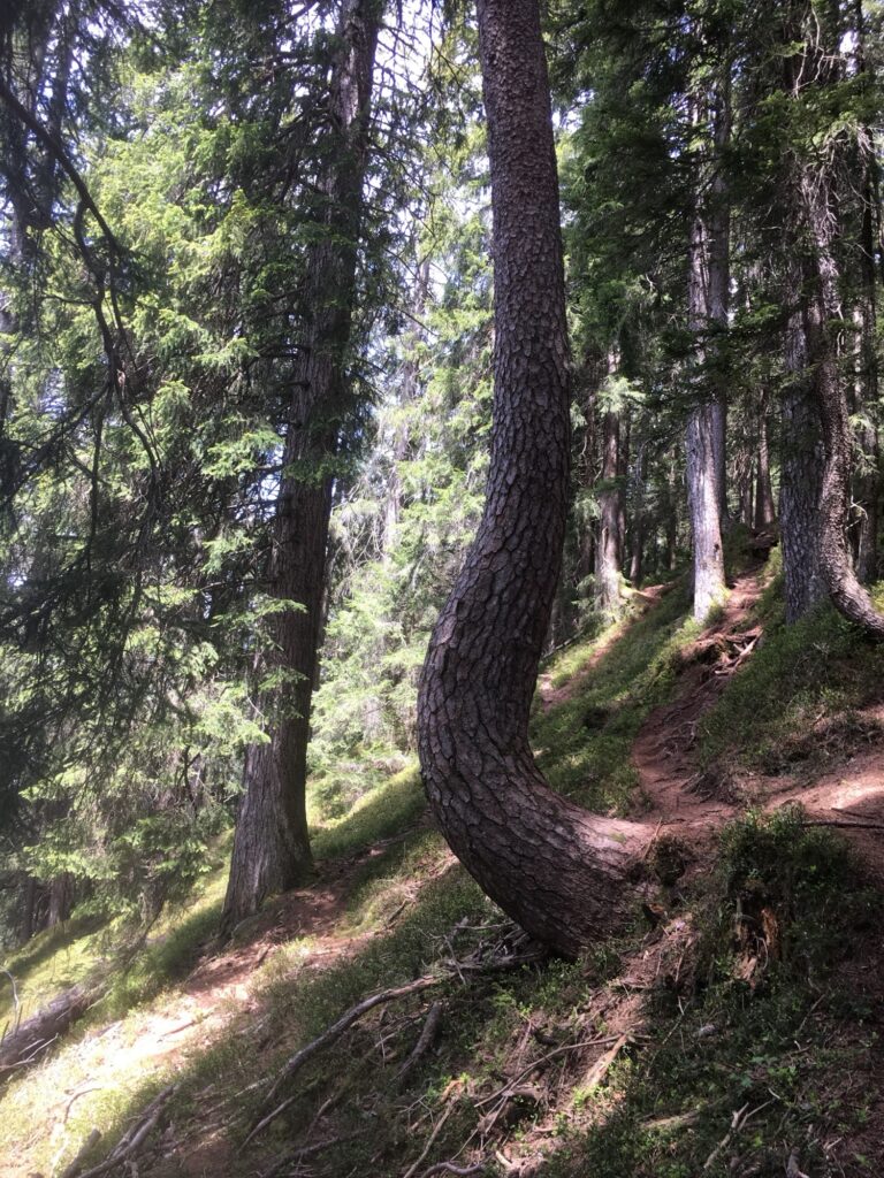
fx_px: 987
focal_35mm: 29
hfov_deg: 48.2
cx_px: 442
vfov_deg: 61.7
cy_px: 589
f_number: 2.2
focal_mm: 4.15
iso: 25
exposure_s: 1/100
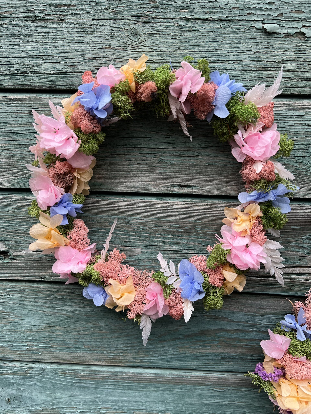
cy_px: 207
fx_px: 311
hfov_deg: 53.1
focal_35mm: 26
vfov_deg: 67.3
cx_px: 156
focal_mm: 5.7
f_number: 1.5
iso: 32
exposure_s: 1/144
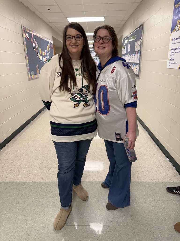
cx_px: 90
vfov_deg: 71.6
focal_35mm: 24
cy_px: 120
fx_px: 166
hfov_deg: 56.8
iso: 200
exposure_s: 1/120
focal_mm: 6.76
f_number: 1.78
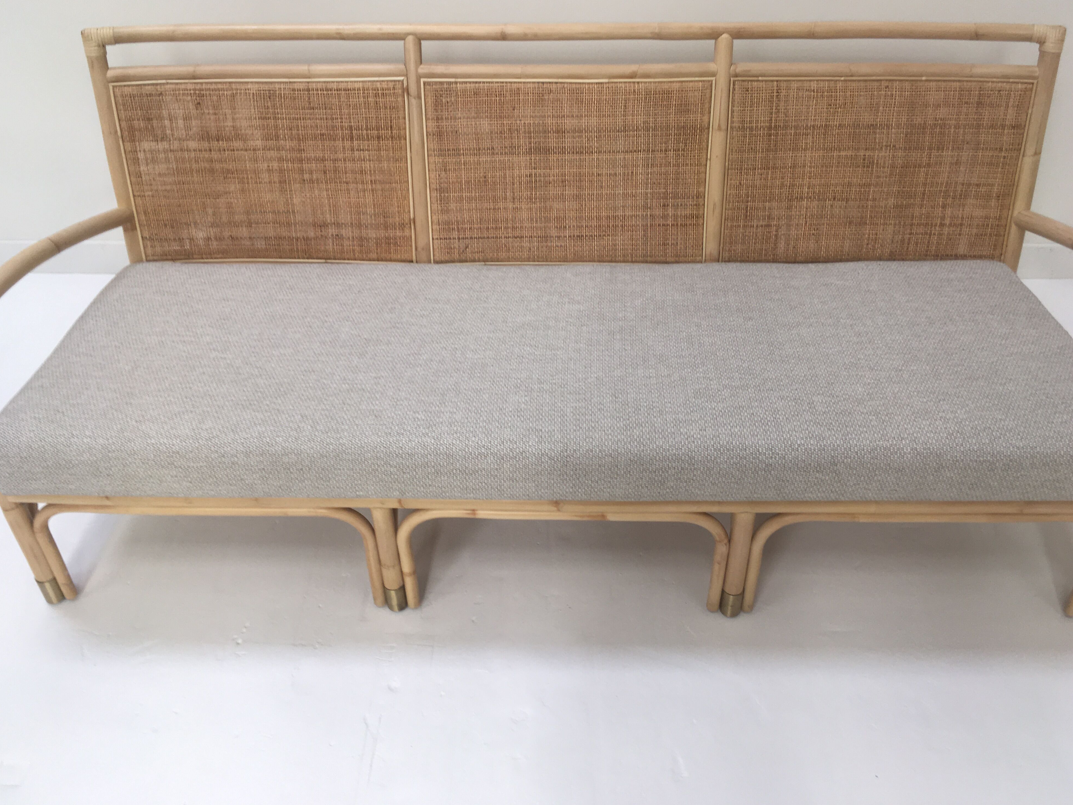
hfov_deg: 60.0
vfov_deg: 46.8
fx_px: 930
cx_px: 549
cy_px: 398
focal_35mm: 30
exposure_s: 1/50
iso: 32
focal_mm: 4.15
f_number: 2.2
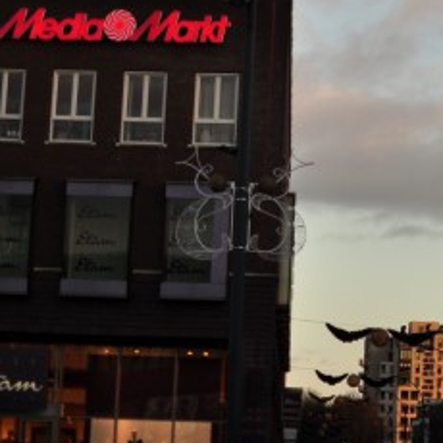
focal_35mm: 140
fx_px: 2032
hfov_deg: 12.0
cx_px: 602
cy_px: 67
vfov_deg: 12.4
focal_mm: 35
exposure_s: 1/4000
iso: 400
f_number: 2.2
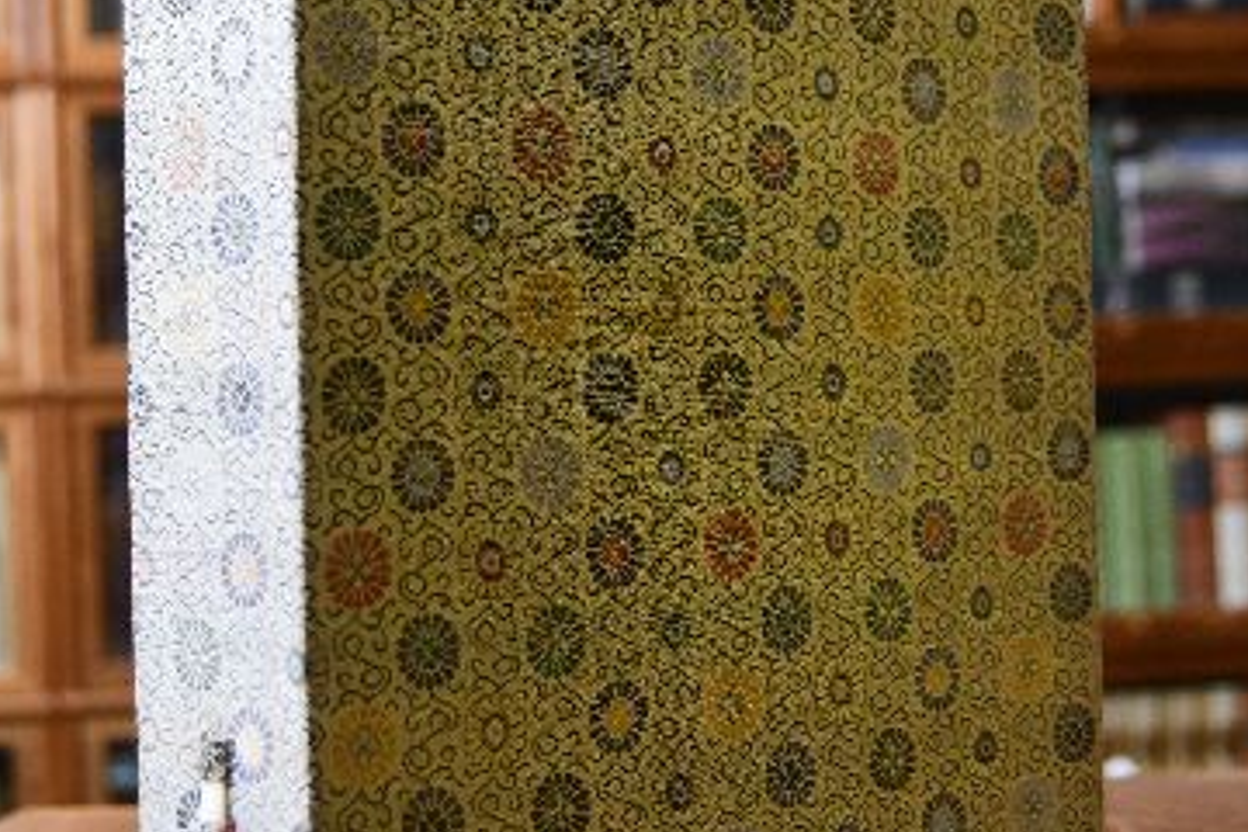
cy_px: 340
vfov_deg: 18.2
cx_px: 506
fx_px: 2600
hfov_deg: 26.9
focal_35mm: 75
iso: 1600
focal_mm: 24
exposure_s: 1/125
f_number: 3.8
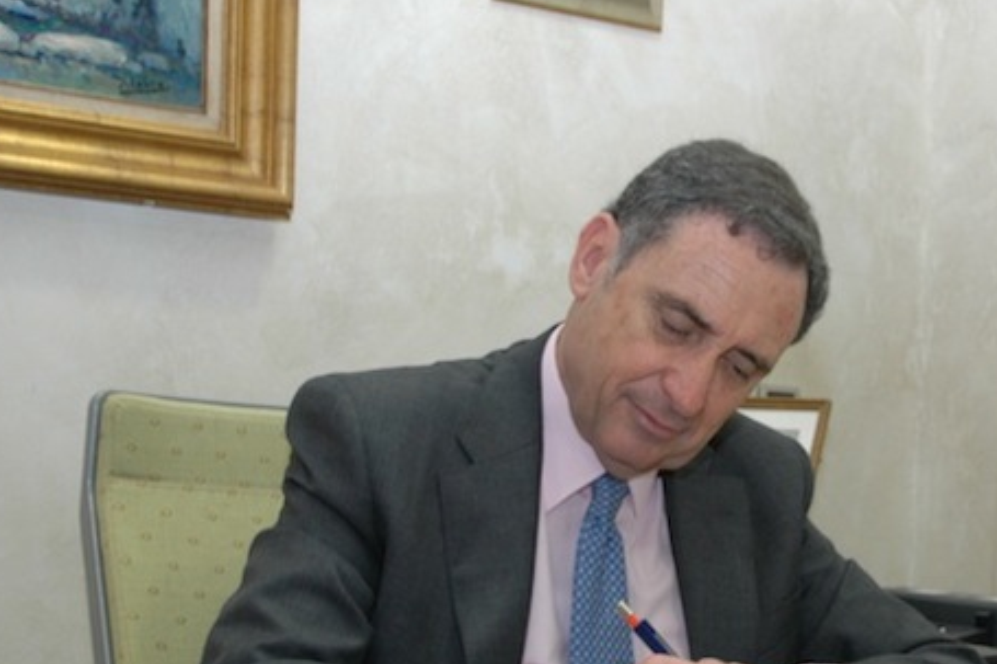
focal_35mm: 67
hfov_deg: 29.8
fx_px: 1855
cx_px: 695
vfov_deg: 20.1
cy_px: 507
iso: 500
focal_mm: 28
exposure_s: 1/60
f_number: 5
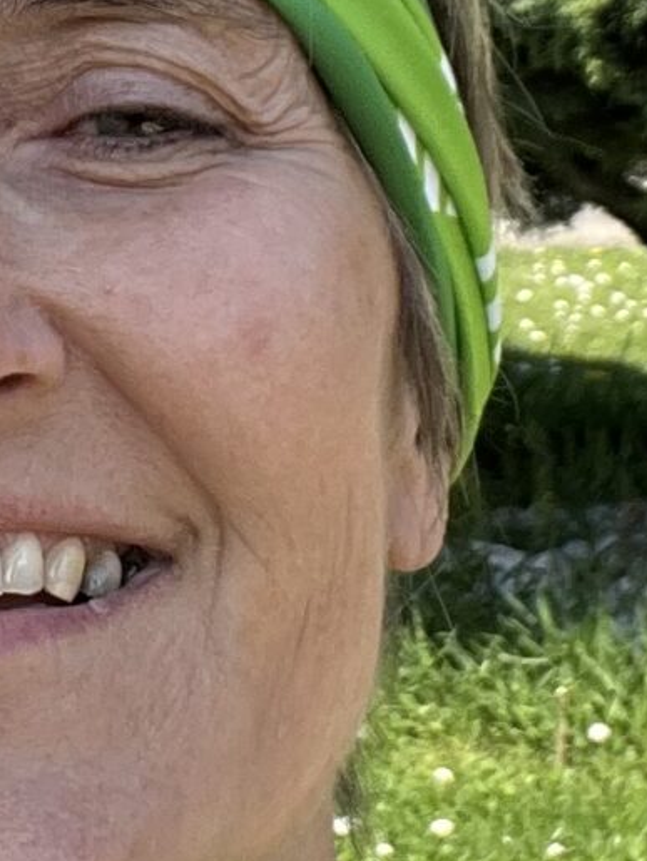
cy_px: 40
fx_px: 3709
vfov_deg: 13.1
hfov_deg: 9.9
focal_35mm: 149
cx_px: -13
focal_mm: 2.71
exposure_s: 1/403
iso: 32
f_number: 2.2
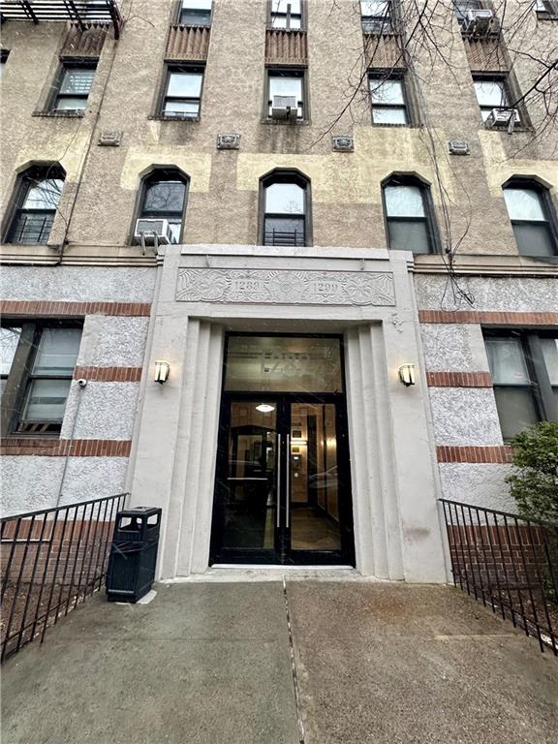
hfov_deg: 85.7
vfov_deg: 102.1
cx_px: 279
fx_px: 301
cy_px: 372
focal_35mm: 14
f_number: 2.2
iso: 160
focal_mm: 2.22
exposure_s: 1/120
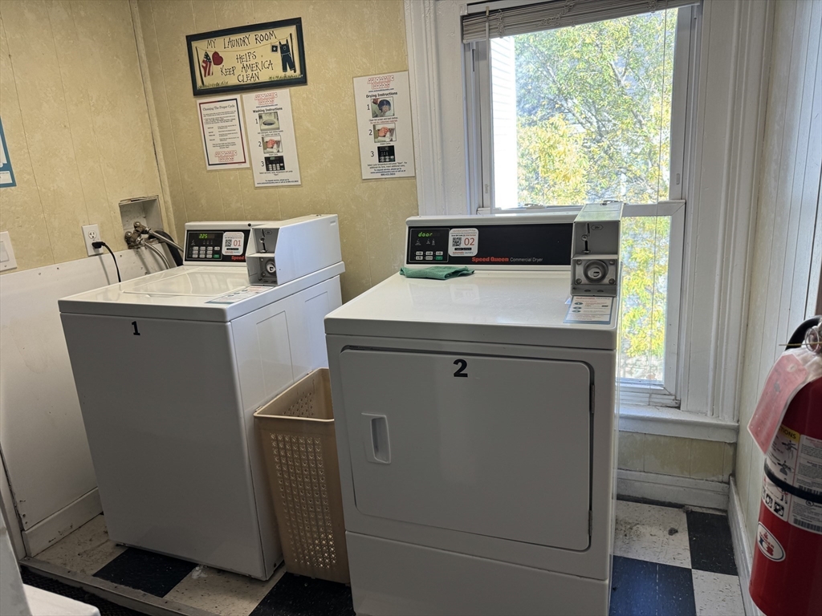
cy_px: 308
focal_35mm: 24
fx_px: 570
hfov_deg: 71.6
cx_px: 411
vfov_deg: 56.8
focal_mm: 6.76
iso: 64
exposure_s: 1/114
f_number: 1.78
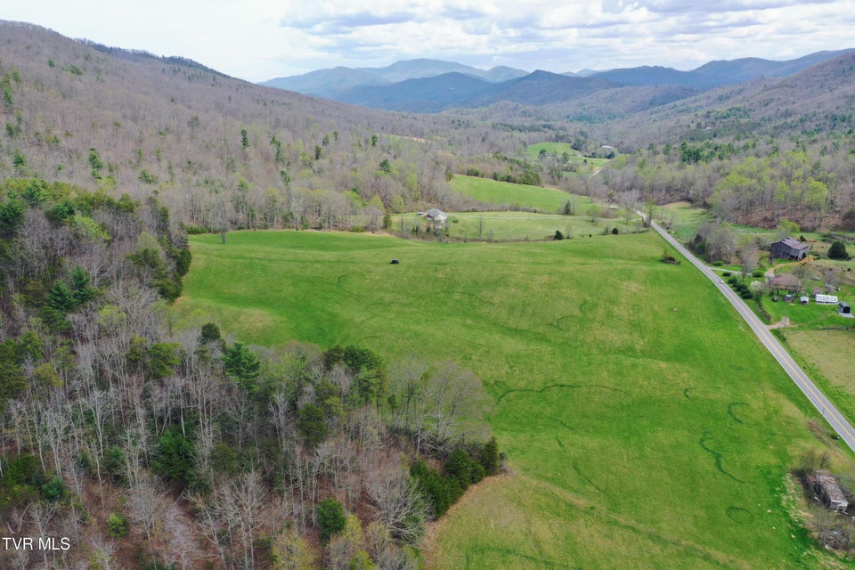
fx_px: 665
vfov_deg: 46.4
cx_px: 428
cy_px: 285
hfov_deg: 65.5
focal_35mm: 28
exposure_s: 1/200
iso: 100
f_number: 4.5
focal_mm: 10.26
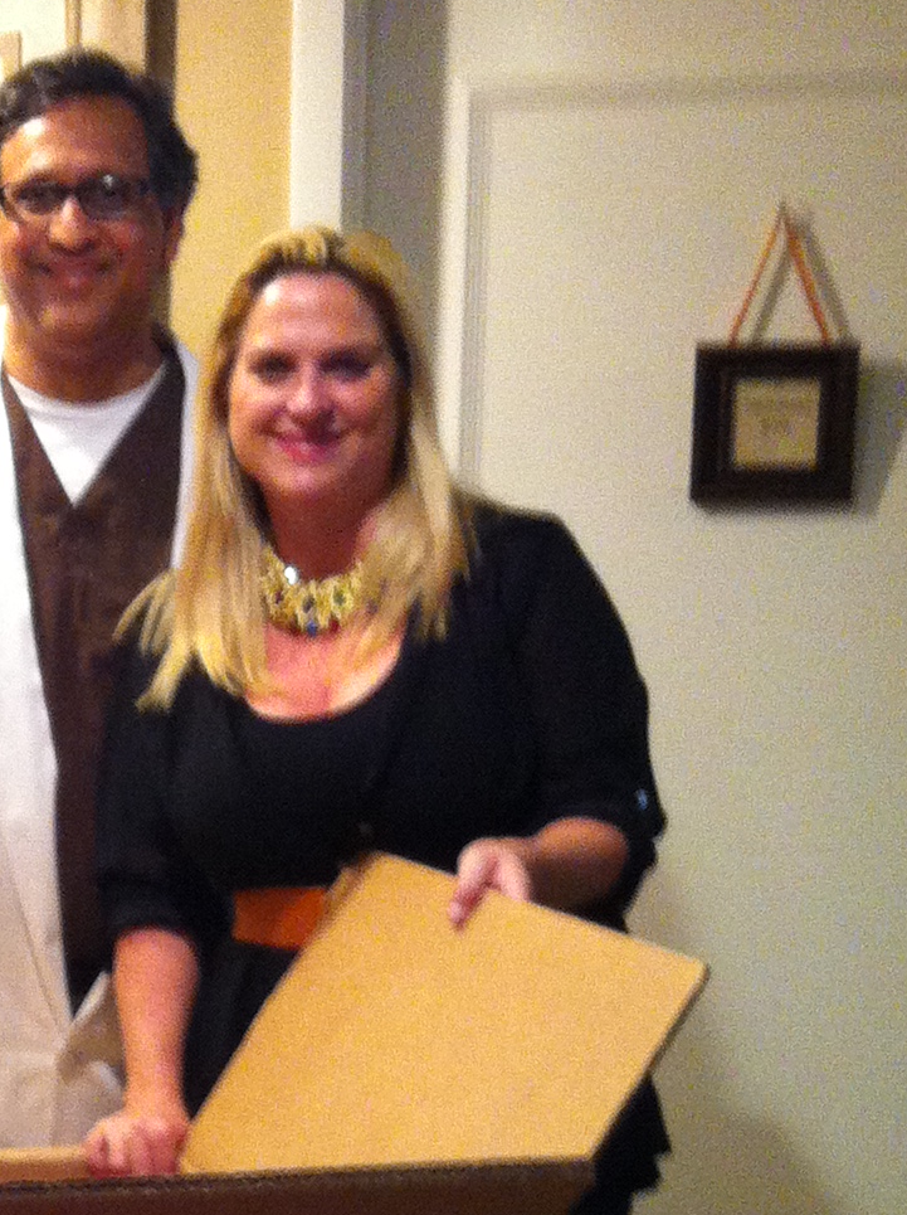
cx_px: -273
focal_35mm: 94
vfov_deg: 20.2
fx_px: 3292
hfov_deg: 15.0
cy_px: 1253
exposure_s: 1/15
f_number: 2.8
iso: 250
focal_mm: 3.85
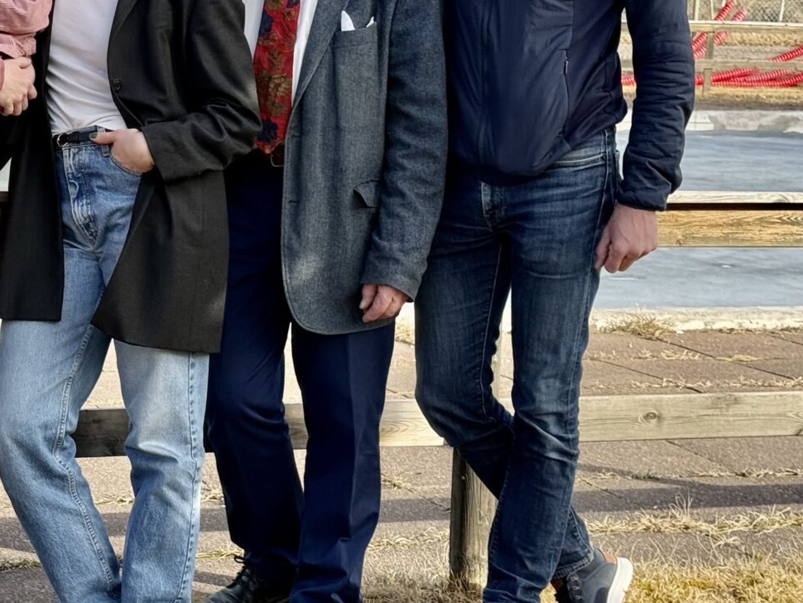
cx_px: 56
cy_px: 155
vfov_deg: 15.5
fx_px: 2204
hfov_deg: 20.2
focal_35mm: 95
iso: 64
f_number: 1.78
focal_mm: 6.76
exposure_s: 1/1027
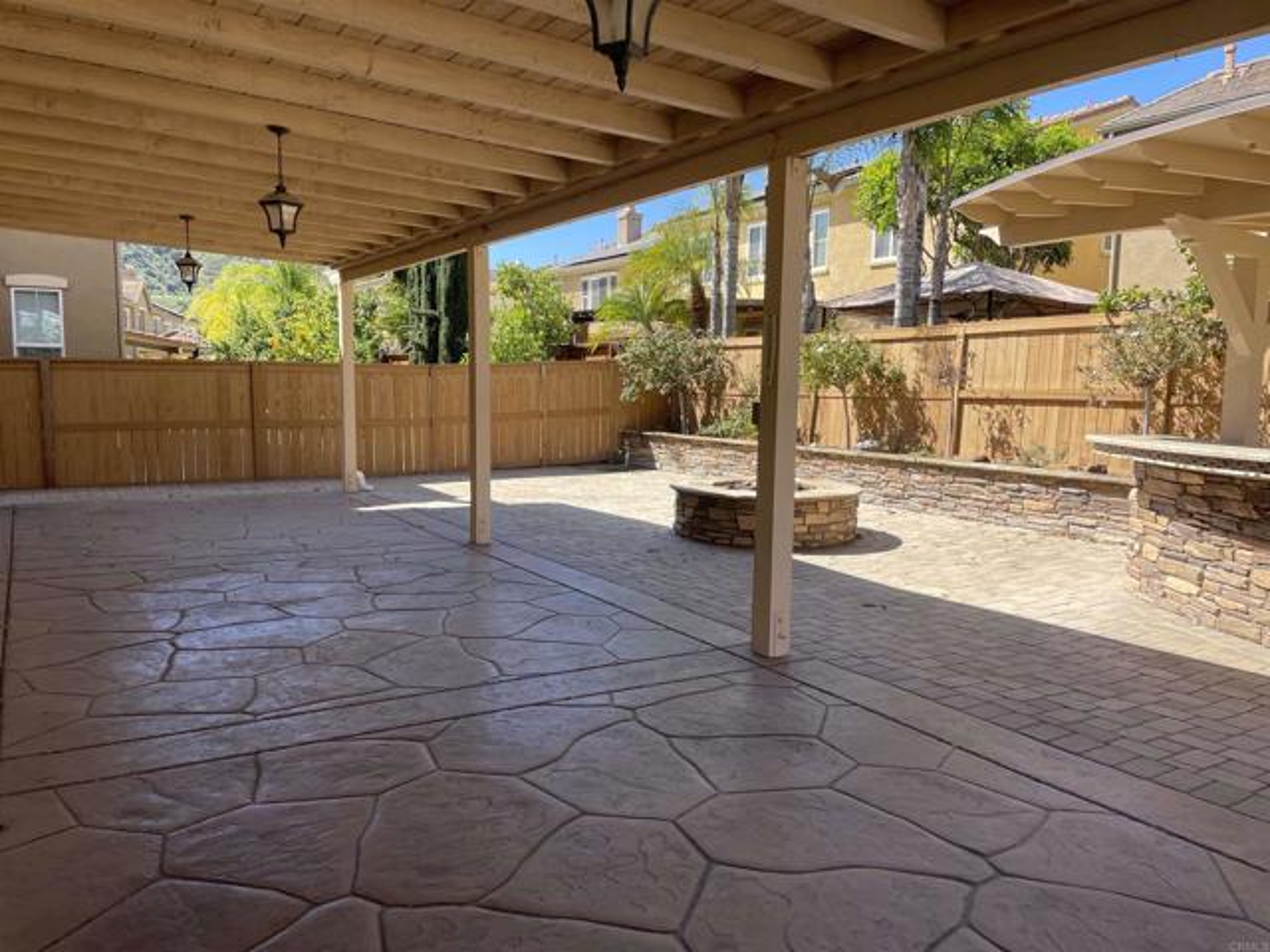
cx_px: 635
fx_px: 954
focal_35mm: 26
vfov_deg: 53.1
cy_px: 476
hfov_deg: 67.3
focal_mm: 4.2
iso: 32
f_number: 1.6
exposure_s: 1/1289
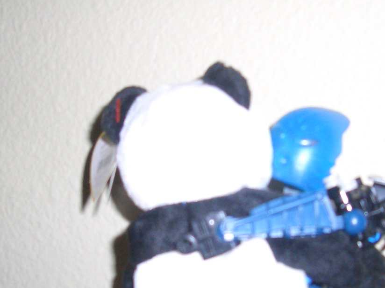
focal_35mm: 68
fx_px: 756
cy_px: 202
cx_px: 217
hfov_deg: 28.5
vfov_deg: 21.5
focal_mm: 5.8
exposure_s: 1/60
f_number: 2.6
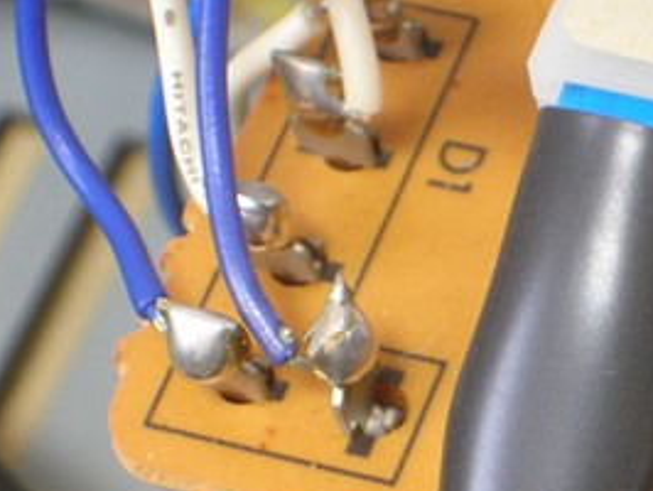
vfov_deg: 6.2
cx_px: 697
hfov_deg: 8.3
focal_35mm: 238
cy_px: 469
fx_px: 4494
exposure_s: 1/3.6
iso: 136
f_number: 4.8
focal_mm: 16.4
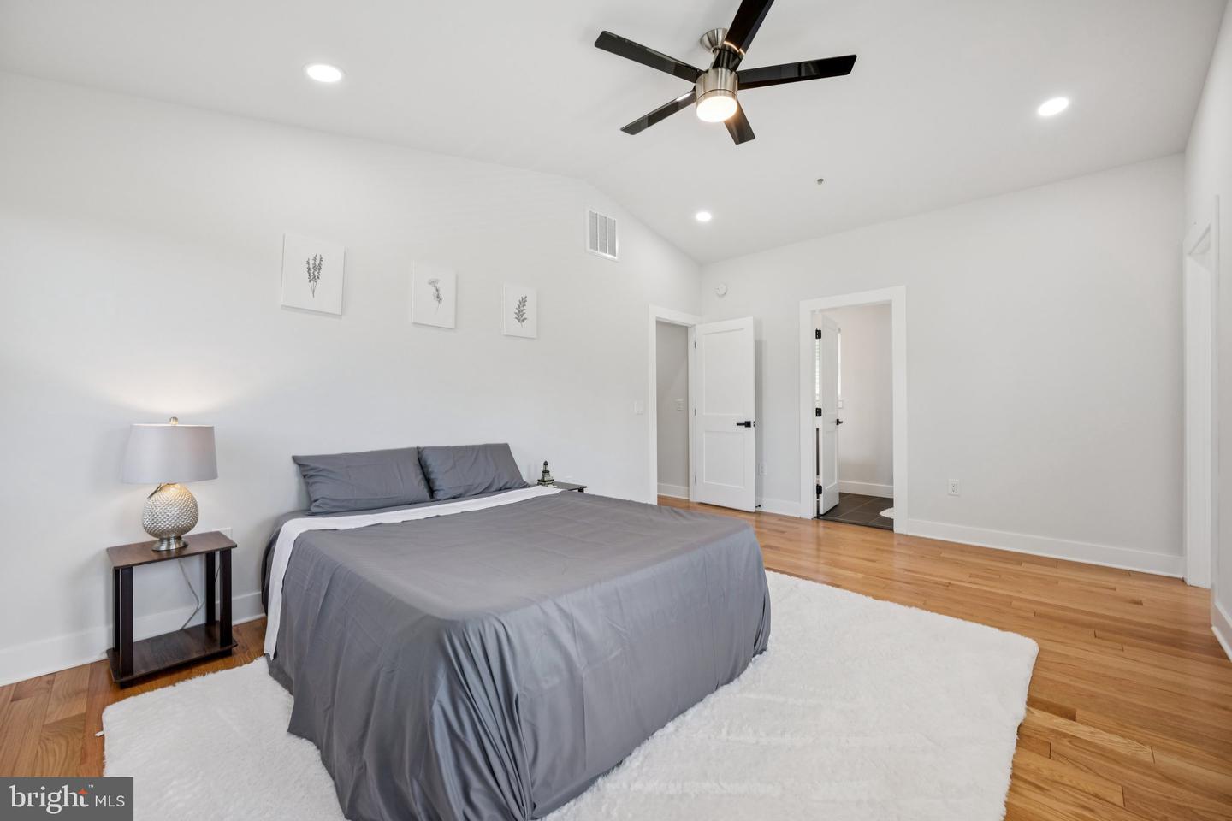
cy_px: 410
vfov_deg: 81.2
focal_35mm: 14
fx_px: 479
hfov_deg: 104.3
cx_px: 616
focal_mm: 14
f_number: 7.1
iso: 400
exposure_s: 1/80
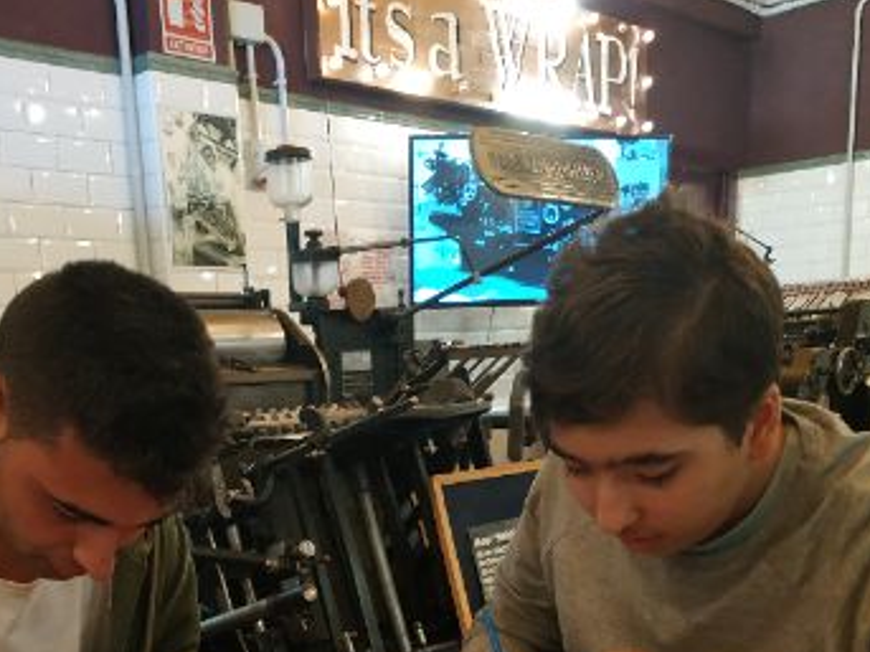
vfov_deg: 31.4
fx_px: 1055
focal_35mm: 42
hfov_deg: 44.5
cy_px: 670
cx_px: 340
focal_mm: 3.94
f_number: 1.9
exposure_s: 1/20
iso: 500
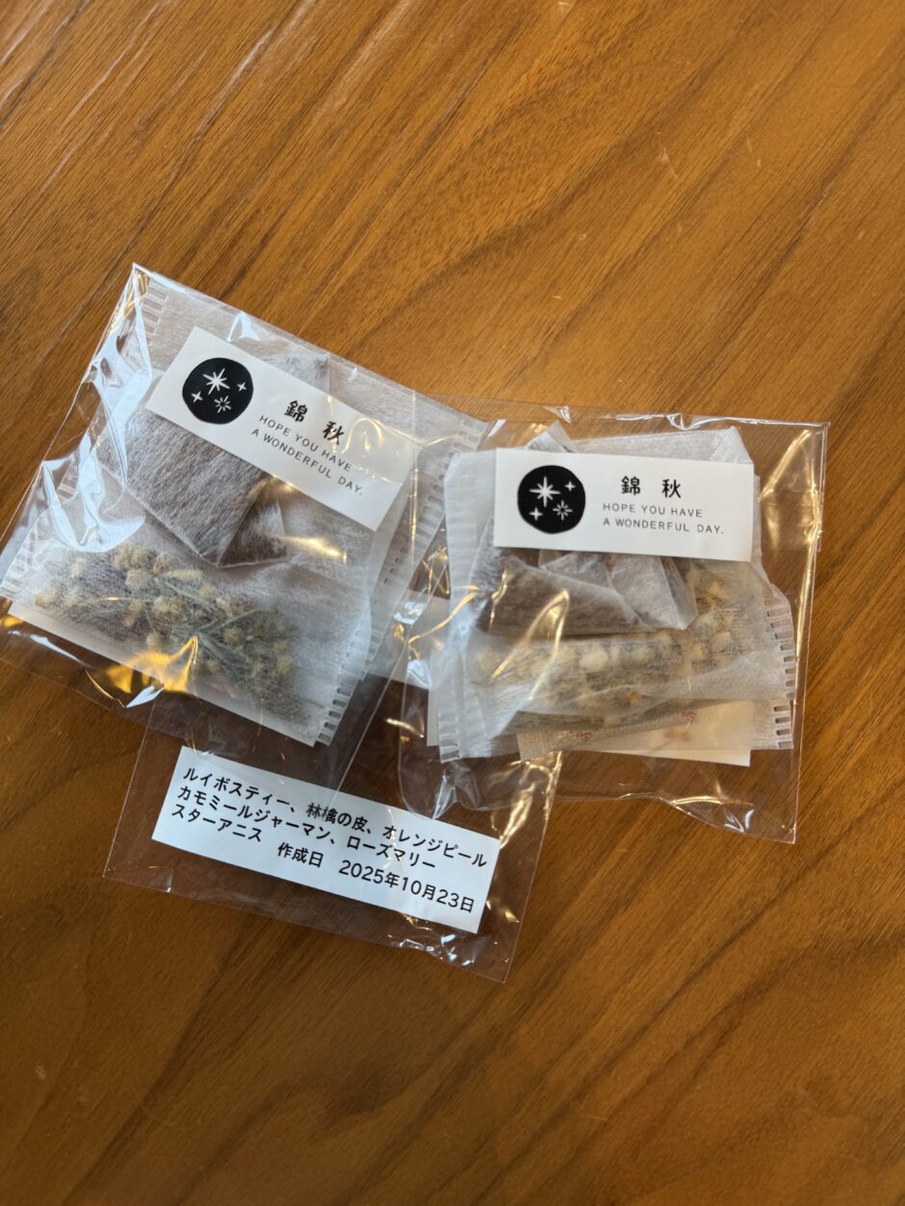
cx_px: 452
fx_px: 836
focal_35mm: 24
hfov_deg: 56.8
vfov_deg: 71.6
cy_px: 603
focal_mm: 6.76
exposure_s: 1/130
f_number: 1.78
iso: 50
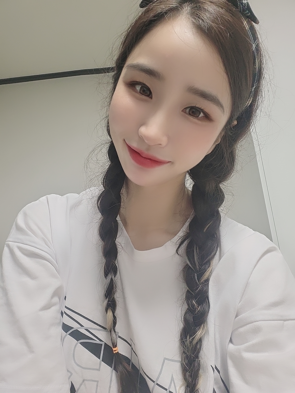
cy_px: 196
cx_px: 148
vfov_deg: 69.4
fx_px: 284
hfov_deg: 54.9
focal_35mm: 25
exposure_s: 1/33
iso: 190
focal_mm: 3.3
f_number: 2.2
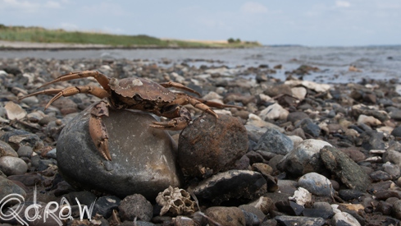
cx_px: 202
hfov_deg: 45.5
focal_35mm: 45
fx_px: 478
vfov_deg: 26.5
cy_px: 94
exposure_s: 1/200
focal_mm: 28
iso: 100
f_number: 11
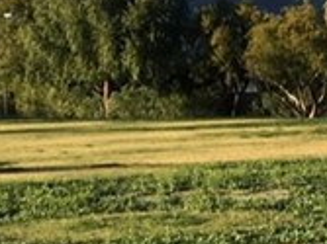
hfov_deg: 9.6
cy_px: 3
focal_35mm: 178
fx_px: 1680
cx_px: 840
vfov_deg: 8.3
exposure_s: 1/1012
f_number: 2.2
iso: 25
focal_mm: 4.15
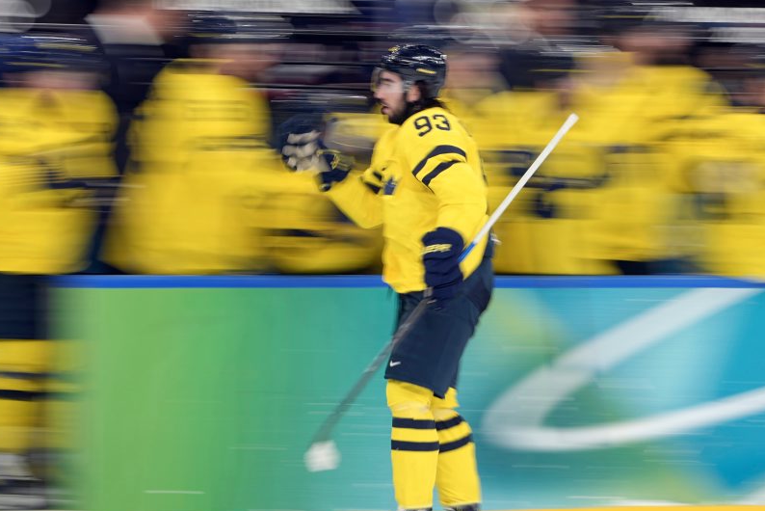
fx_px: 4017
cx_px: 300
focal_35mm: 189
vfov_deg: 7.3
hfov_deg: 10.9
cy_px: 276
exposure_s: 1/20
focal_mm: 150
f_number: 6.3
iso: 100
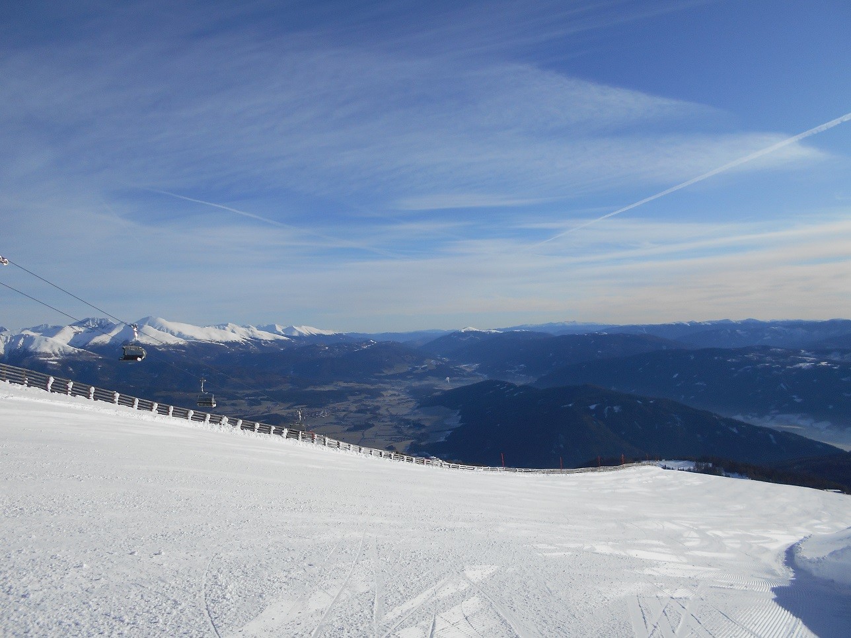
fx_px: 639
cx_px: 426
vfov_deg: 53.1
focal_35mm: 26
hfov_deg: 67.3
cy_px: 319
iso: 80
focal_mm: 4.6
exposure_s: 1/320
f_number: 8
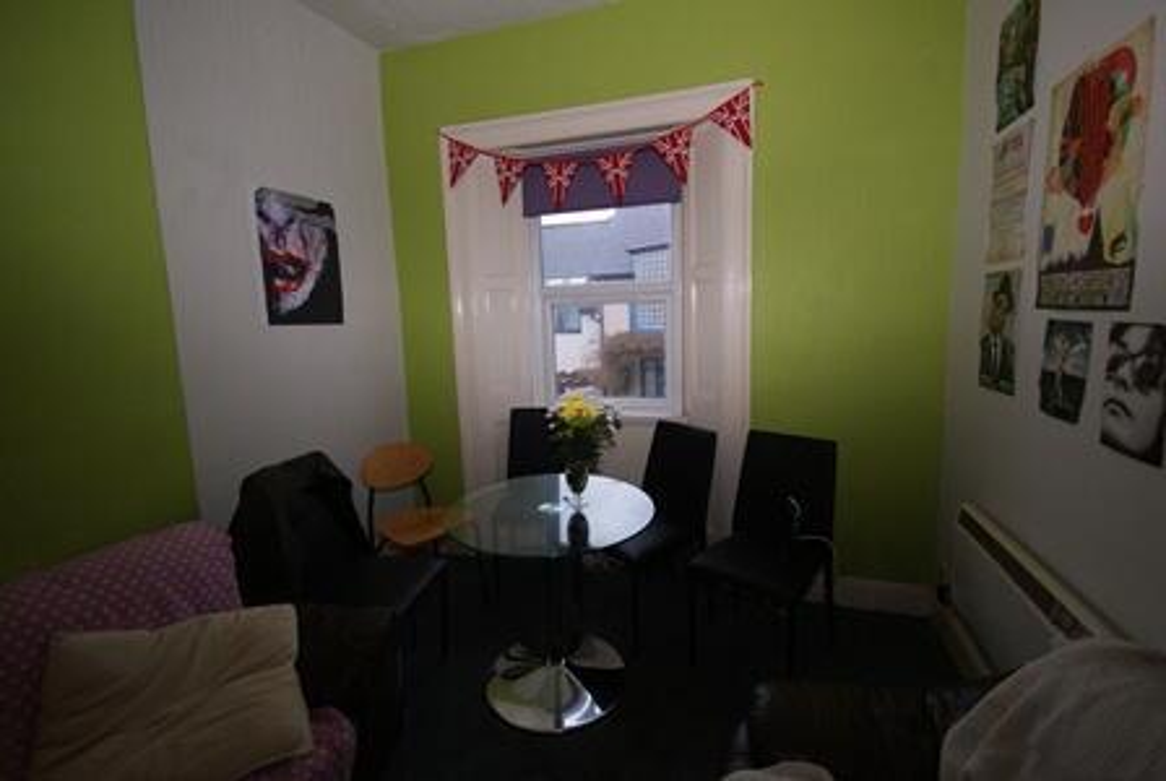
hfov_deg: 100.3
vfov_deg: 77.5
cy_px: 390
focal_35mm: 15
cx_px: 583
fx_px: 486
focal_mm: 10
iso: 400
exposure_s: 1/60
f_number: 5.6
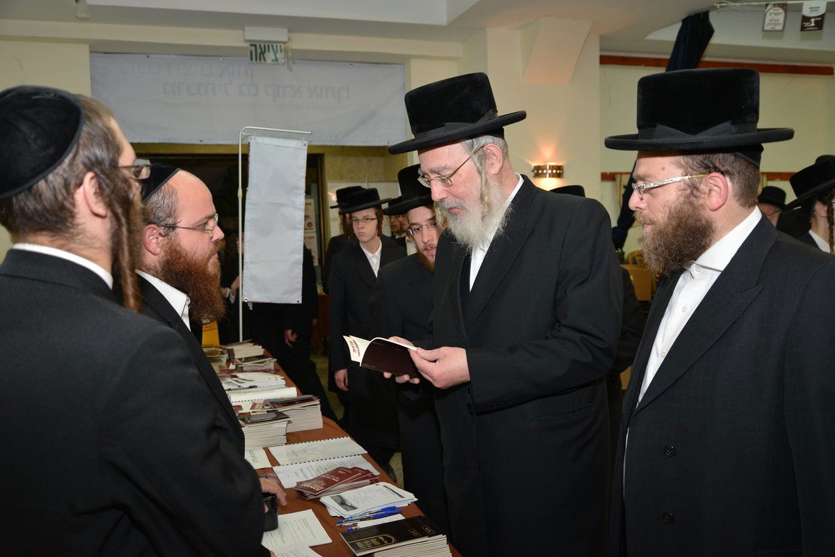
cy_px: 278
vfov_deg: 41.1
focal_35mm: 32
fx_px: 742
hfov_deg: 58.7
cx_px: 418
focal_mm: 32
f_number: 5
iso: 800
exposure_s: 1/125
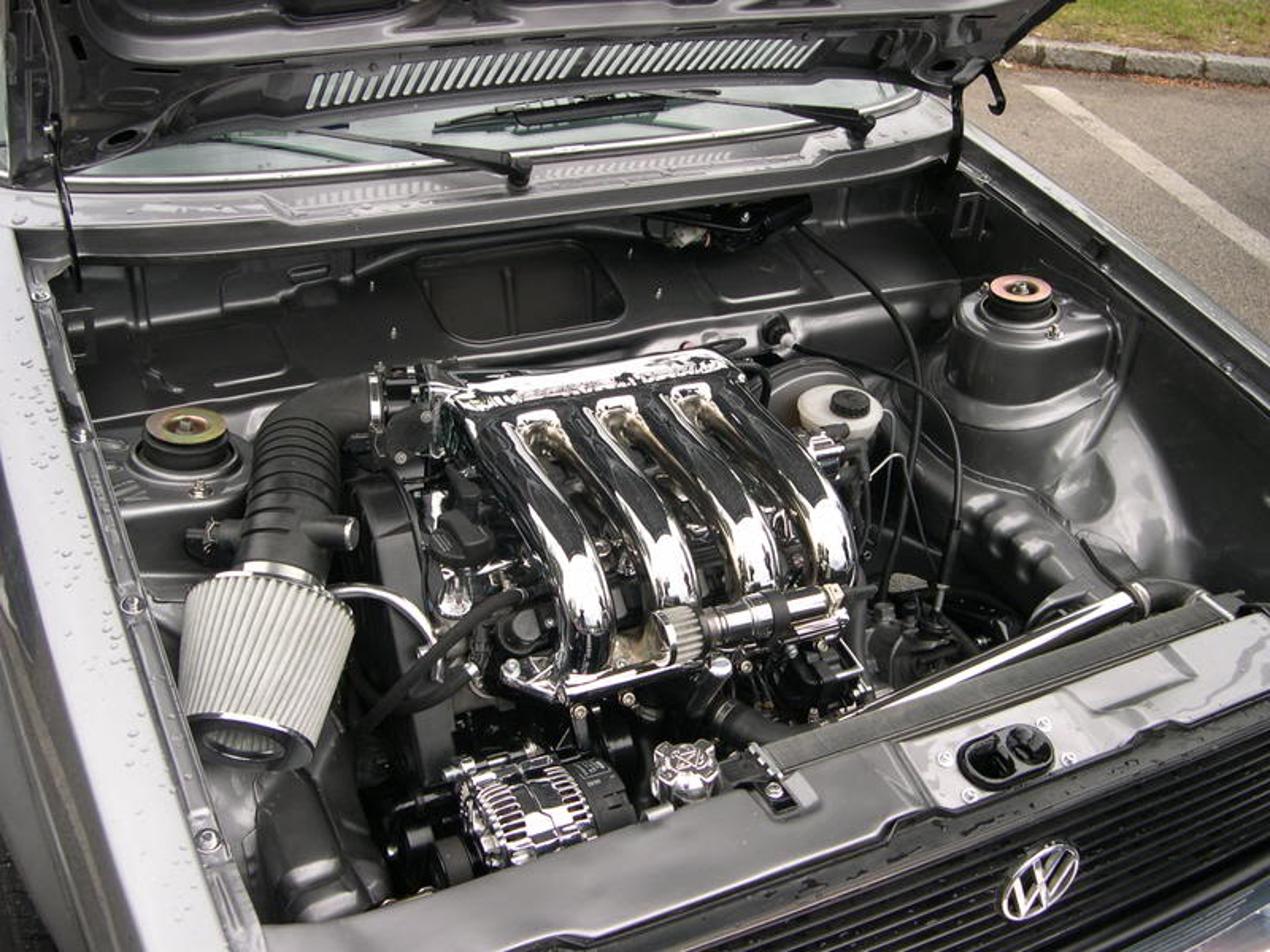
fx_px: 1394
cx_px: 635
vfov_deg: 37.7
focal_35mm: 38
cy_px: 476
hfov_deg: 49.0
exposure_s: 1/408
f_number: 2.8
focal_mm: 8
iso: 100
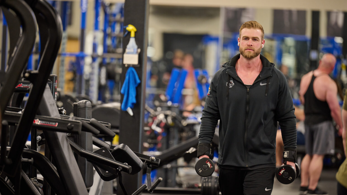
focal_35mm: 210
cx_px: 174
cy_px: 95
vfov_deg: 5.8
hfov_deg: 10.3
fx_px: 1932
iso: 1250
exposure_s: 1/80
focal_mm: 200
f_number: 2.8
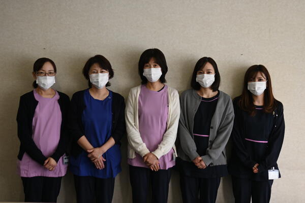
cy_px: 102
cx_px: 152
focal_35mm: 45
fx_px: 381
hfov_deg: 43.6
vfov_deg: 29.9
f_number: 1.8
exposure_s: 1/250
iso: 100
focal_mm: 30
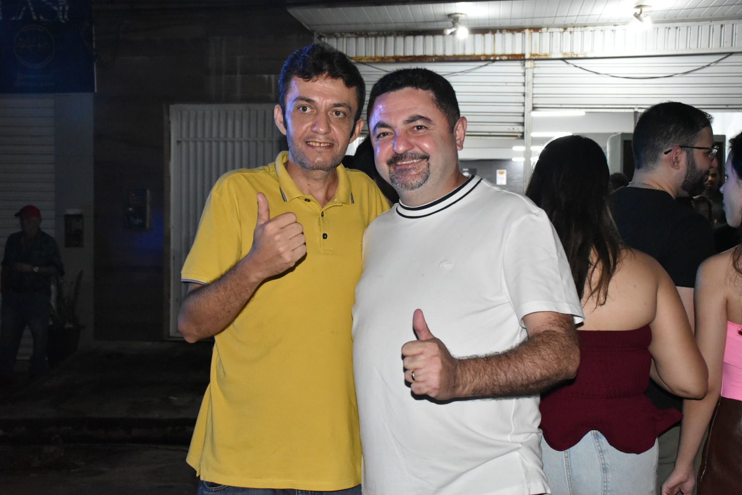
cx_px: 380
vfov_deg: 32.3
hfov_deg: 46.9
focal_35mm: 42
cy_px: 251
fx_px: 856
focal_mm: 27
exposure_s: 1/100
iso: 3200
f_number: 5.6
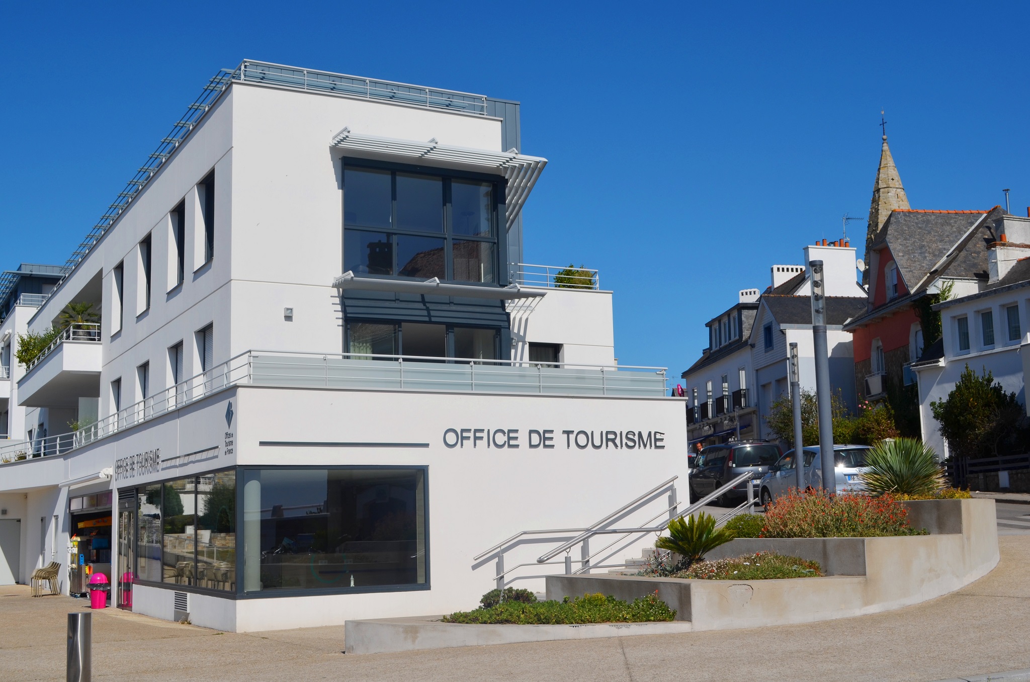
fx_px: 1285
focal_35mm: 45
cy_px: 341
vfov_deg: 29.7
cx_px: 515
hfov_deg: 43.7
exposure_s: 1/400
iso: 100
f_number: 10
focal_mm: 30
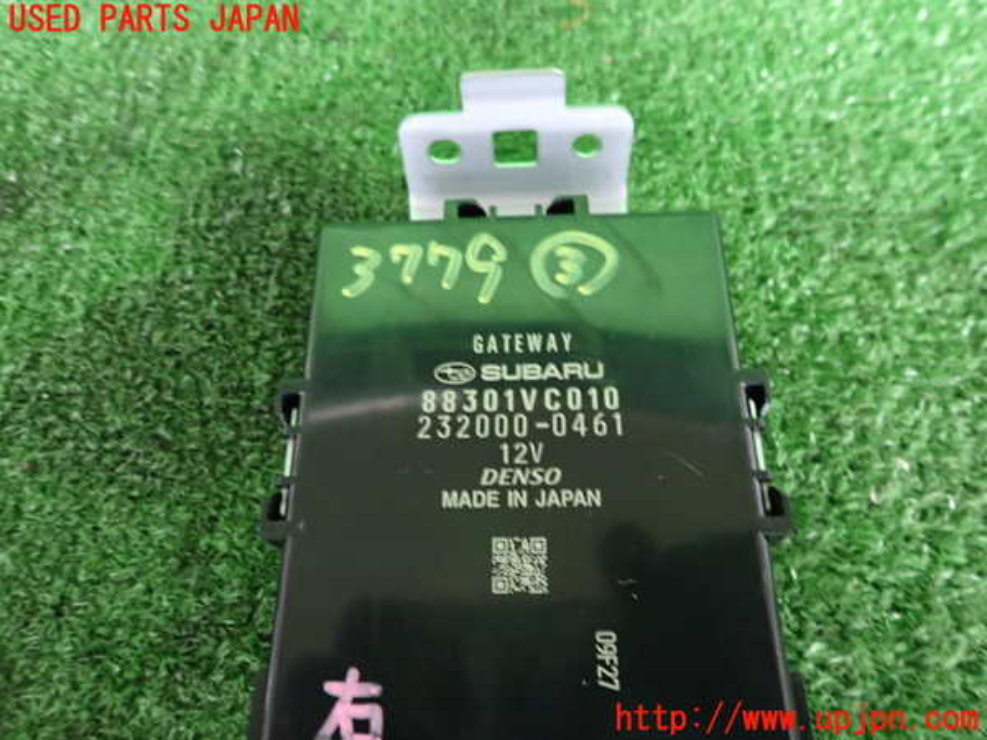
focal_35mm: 25
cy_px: 370
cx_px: 494
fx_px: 713
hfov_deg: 69.4
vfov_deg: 54.9
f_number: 2
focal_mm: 4.5
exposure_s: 1/20
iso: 800
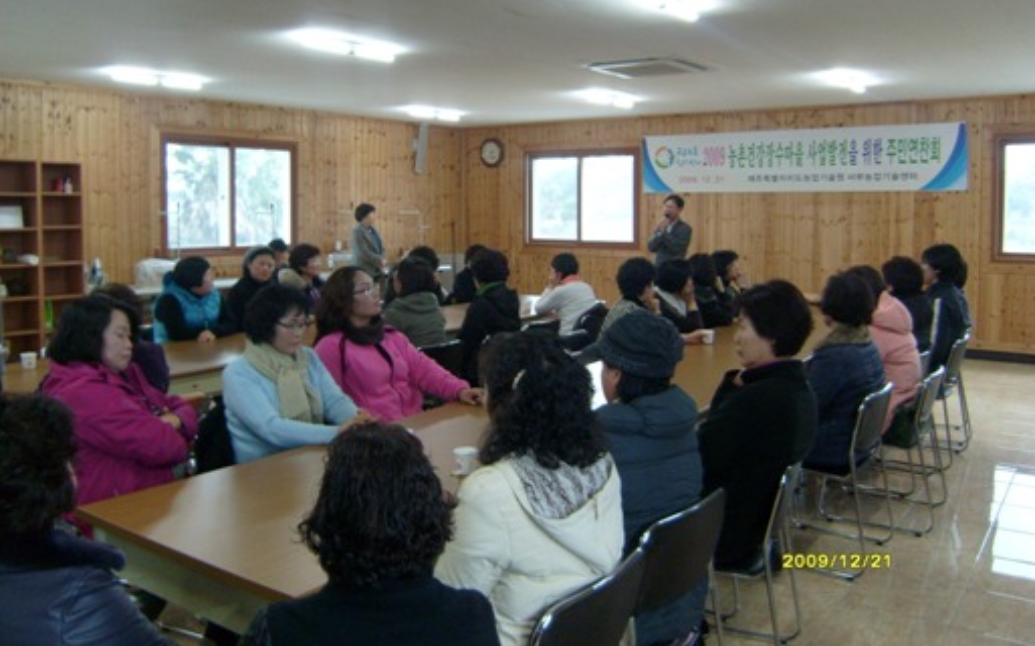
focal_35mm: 30
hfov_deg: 62.9
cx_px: 521
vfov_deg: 41.6
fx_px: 846
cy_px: 255
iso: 160
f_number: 2.8
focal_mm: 4.7
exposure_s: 1/60
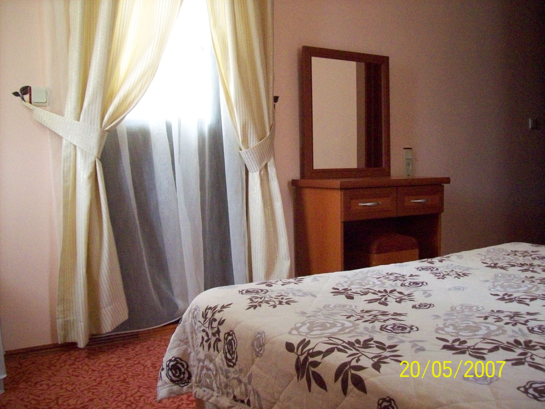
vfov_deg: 39.6
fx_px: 567
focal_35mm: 36
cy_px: 204
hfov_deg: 51.4
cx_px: 272
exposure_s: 1/64
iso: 522
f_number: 2.7
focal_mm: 6
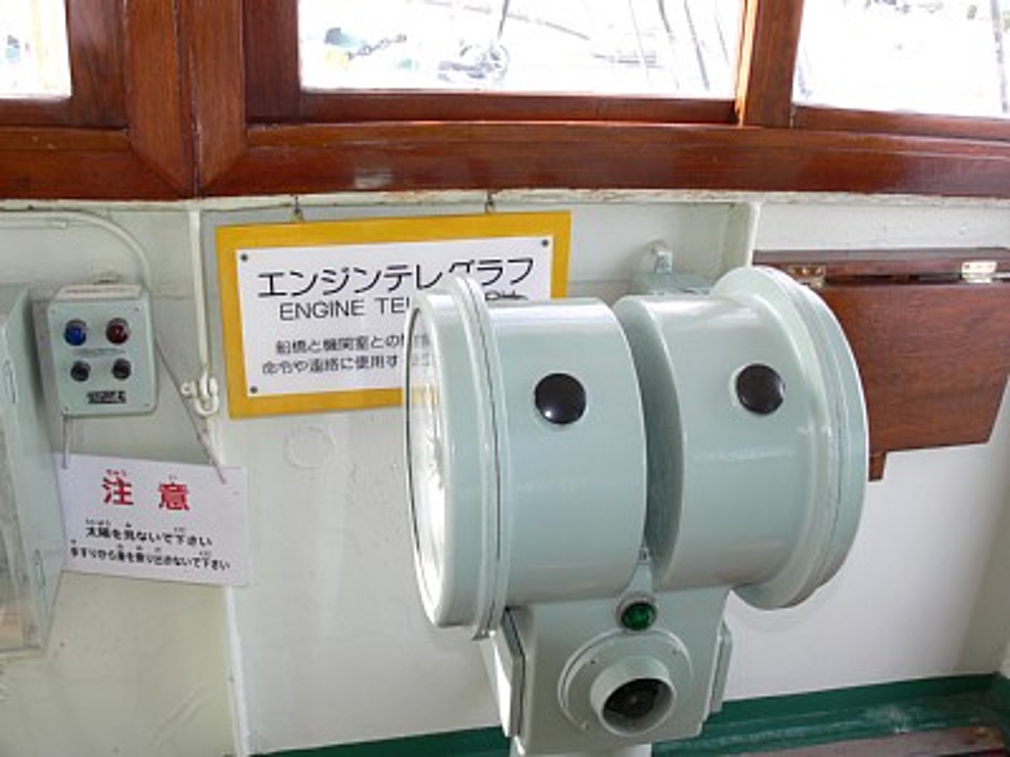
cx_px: 505
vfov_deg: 40.7
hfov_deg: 52.6
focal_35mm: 35
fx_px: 1021
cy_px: 378
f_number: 4
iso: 80
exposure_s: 1/60
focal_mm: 7.4
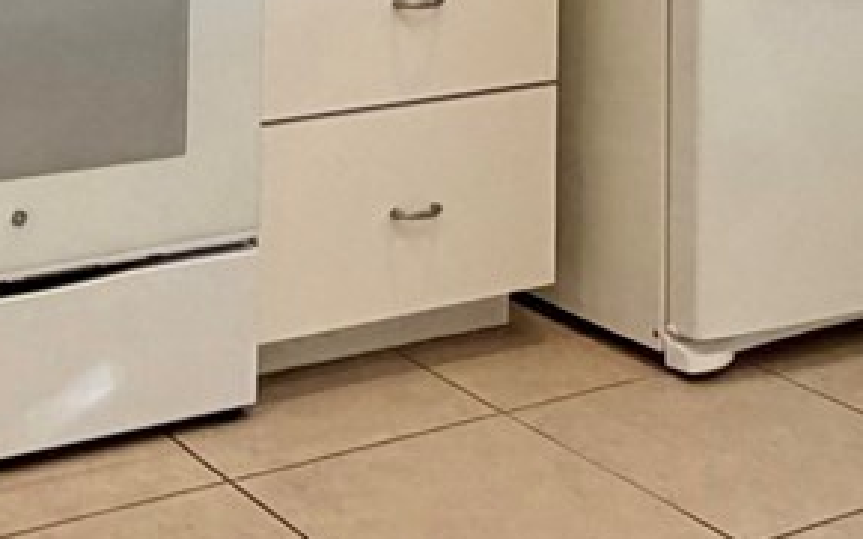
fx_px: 1928
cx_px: 205
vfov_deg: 14.4
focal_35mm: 82
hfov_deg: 24.9
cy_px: -372
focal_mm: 2.22
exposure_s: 1/60
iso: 160
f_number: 2.2
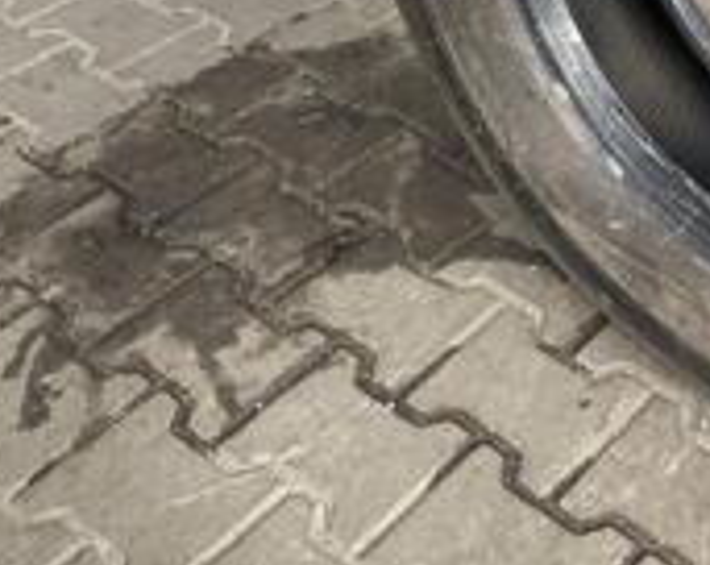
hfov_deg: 27.4
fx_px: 1342
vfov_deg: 22.2
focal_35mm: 64
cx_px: 760
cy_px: -89
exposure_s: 1/100
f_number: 1.8
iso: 100
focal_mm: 4.25
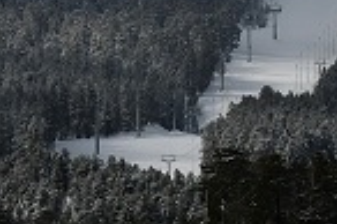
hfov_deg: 2.7
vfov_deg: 1.8
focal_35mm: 751
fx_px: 7022
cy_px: 436
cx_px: 372
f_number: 7.1
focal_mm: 70
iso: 400
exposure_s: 1/6400
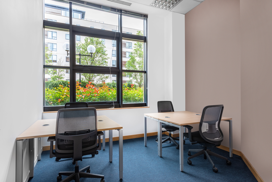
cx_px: 136
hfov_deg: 84.0
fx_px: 151
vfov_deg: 62.0
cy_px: 91
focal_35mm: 20
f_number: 13
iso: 200
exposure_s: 1/13
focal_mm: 20
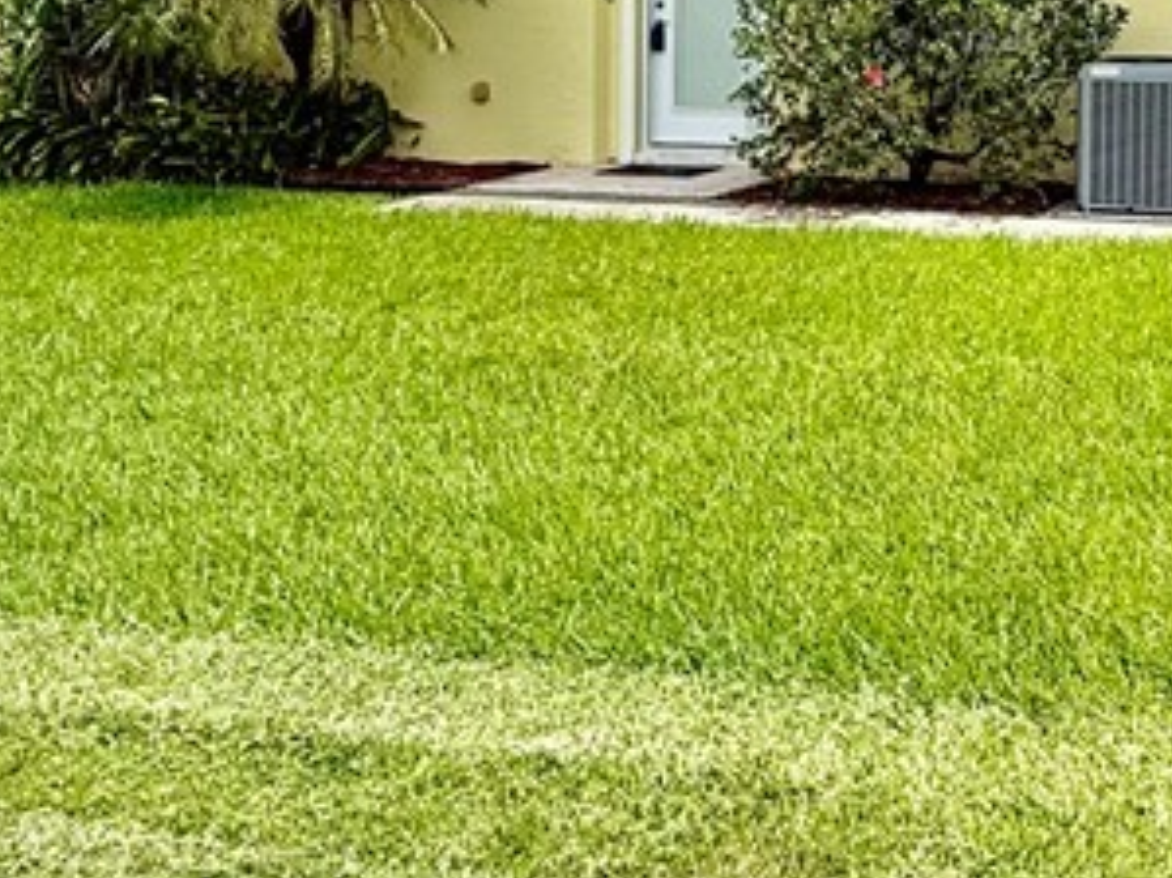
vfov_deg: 28.2
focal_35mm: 48
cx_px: 1203
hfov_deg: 35.4
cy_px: -20
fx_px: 1624
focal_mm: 2.22
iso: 50
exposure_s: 1/2320
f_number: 2.2
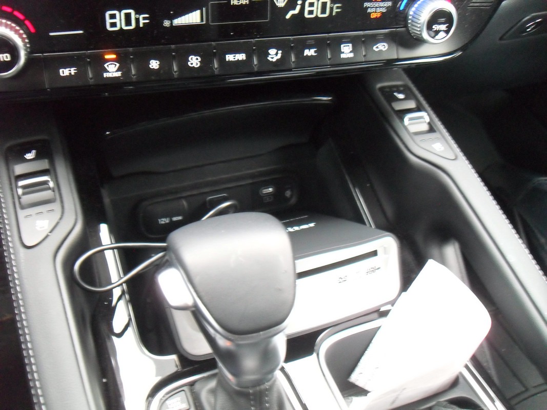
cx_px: 274
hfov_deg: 52.6
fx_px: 553
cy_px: 205
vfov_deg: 40.7
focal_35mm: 35
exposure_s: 1/15
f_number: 2.8
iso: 400
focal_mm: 6.2
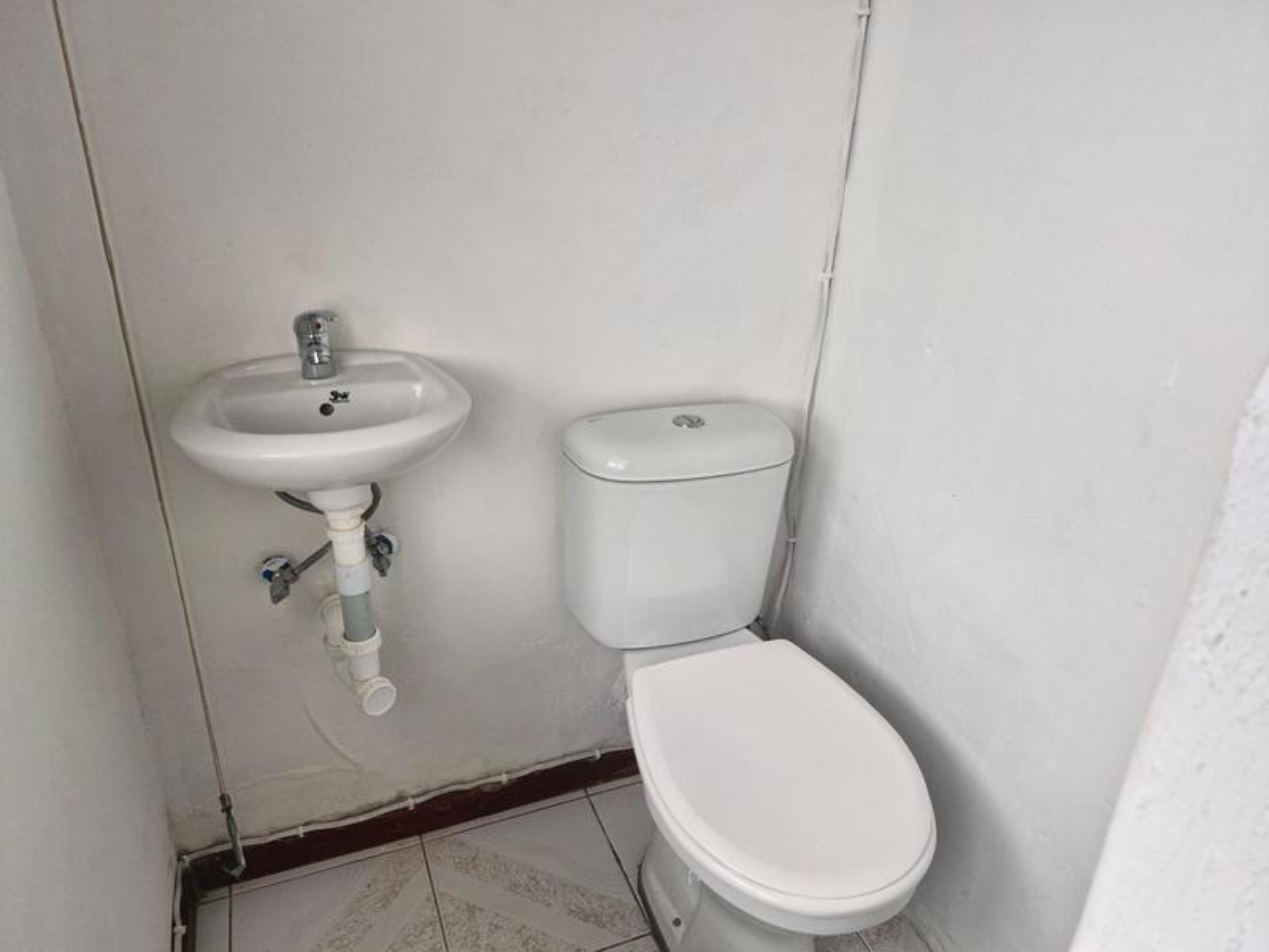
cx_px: 634
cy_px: 476
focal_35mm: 23
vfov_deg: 58.9
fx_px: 843
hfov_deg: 73.9
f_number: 1.8
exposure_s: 1/180
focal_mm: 5.54
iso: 100
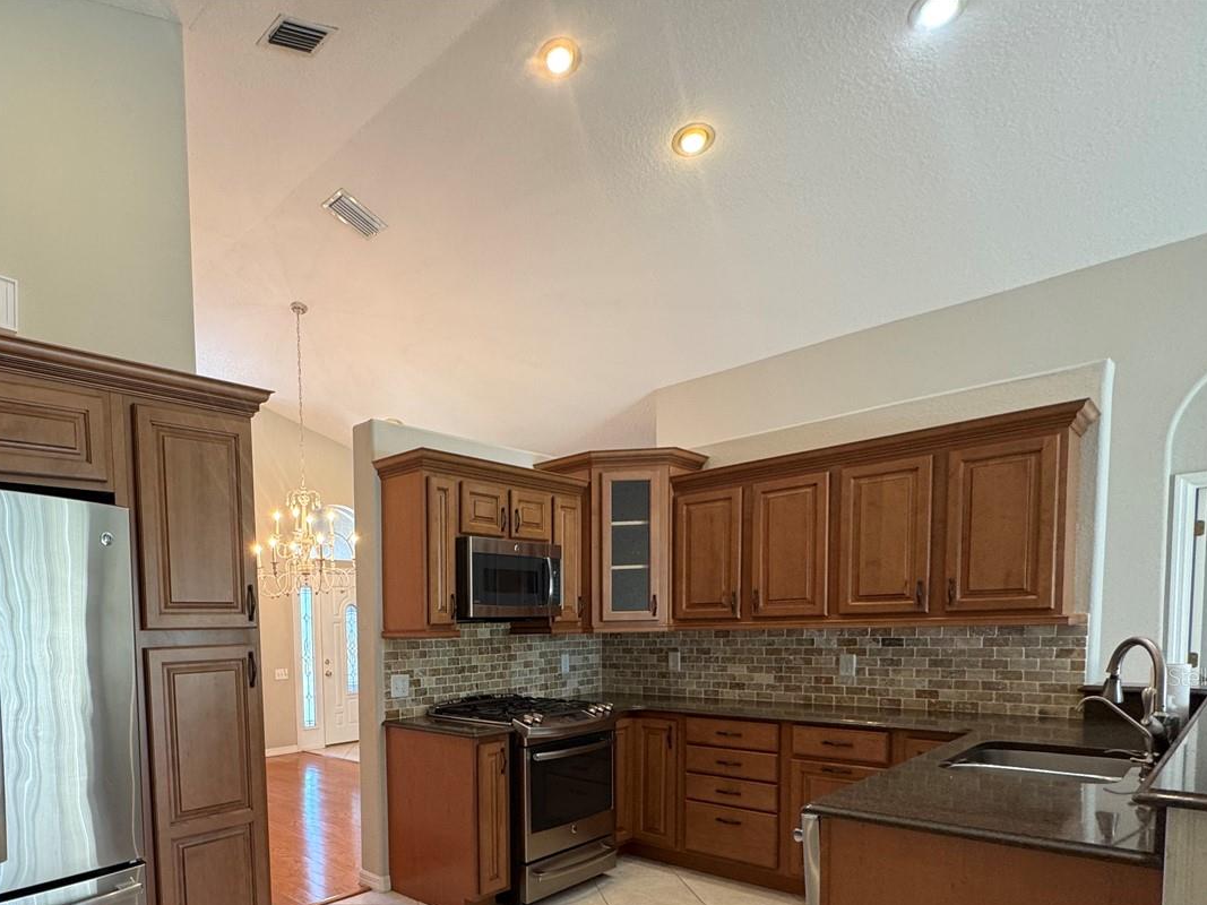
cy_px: 676
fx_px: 732
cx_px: 370
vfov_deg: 60.1
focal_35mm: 21
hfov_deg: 75.6
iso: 160
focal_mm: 2.22
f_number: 2.2
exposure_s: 1/60
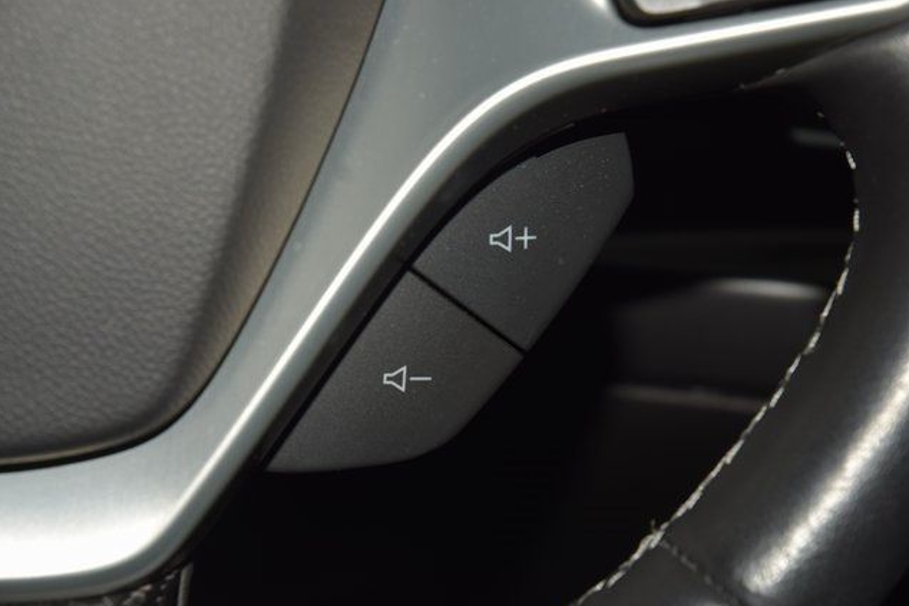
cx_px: 457
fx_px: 2677
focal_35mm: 106
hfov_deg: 19.3
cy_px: 304
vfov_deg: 12.9
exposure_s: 1/125
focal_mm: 70
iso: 100
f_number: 8
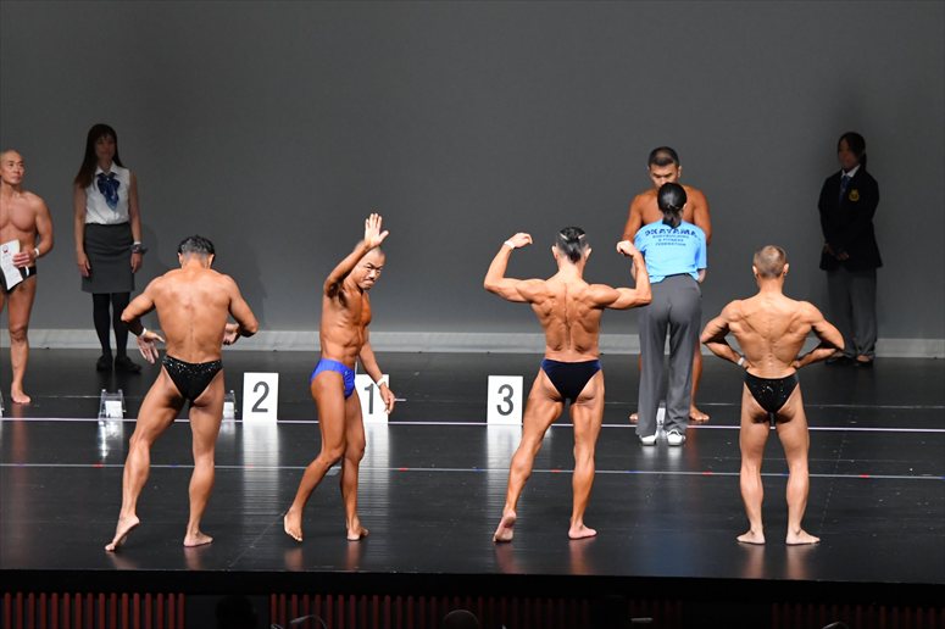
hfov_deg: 11.2
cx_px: 472
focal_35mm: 183
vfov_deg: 7.5
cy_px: 314
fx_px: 4801
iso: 5000
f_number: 5.6
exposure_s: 1/400
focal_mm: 122
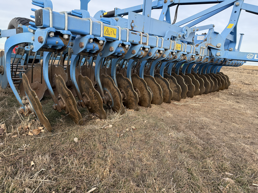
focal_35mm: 24
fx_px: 179
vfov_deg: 56.8
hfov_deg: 71.6
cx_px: 129
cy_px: 96
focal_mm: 6.76
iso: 100
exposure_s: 1/1230
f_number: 1.78
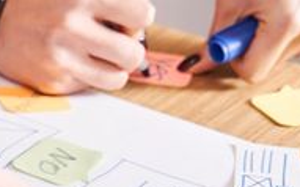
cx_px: -207
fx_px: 2165
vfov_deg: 4.9
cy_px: 240
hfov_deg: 7.7
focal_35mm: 265
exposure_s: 1/160
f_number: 3.5
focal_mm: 62
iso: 400
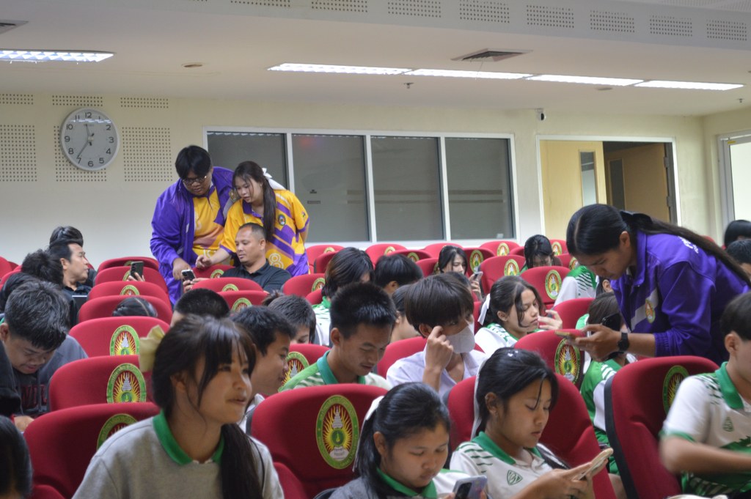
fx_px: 1720
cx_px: 376
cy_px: 250
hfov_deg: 24.6
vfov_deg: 16.5
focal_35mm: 82
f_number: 5.6
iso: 720
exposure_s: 1/15
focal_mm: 55
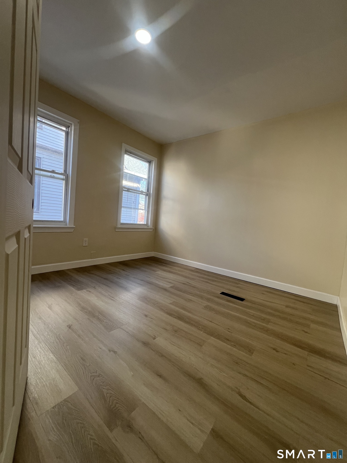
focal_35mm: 13
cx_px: 174
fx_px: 174
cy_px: 232
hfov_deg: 89.9
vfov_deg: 106.2
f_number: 1.8
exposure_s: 1/99
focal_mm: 1.57
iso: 64
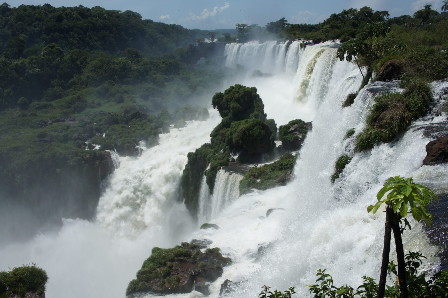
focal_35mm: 38
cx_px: 224
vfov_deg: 35.4
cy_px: 149
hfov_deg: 51.3
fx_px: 466
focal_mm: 25
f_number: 8
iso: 200
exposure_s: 1/1000
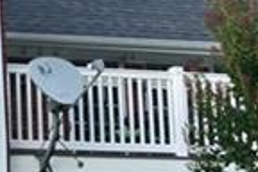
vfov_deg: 6.2
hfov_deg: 9.0
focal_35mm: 220
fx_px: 1577
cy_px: 170
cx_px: -197
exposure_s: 1/200
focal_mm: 11.8
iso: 100
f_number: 4
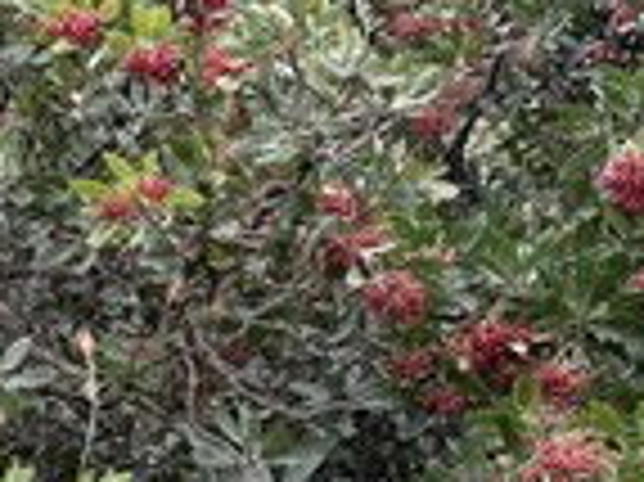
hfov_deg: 15.7
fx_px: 2026
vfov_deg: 13.4
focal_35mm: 109
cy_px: 437
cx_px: -473
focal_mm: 5.96
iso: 64
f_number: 1.6
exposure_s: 1/346
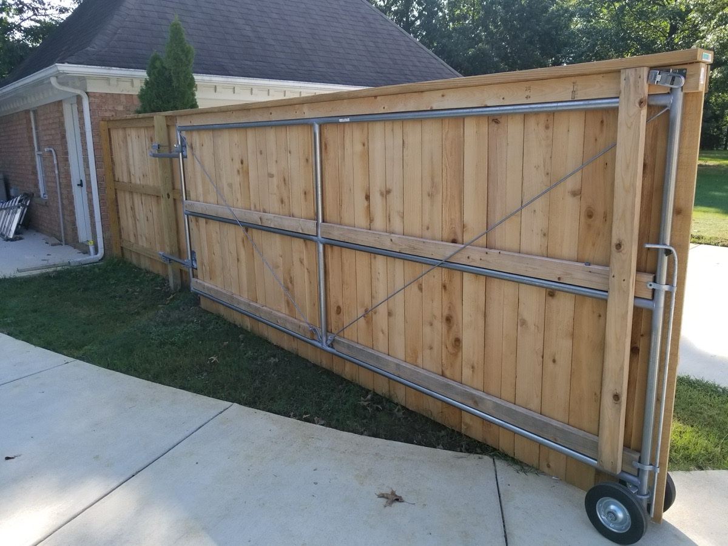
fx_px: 547
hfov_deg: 67.3
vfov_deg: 53.1
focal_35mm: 26
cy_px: 273
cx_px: 364
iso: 50
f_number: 1.7
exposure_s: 1/722
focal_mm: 4.25
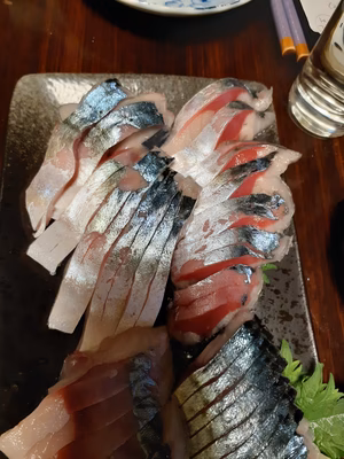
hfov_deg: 51.4
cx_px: 172
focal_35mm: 27
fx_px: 358
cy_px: 230
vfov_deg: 65.3
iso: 400
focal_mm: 3.6
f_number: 1.9
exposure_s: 1/50
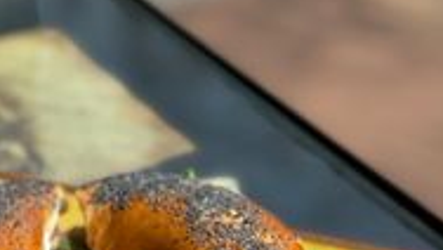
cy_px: 336
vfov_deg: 10.0
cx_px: 73
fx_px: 1399
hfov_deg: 17.8
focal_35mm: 119
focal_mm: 6.76
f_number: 1.78
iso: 64
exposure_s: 1/4098
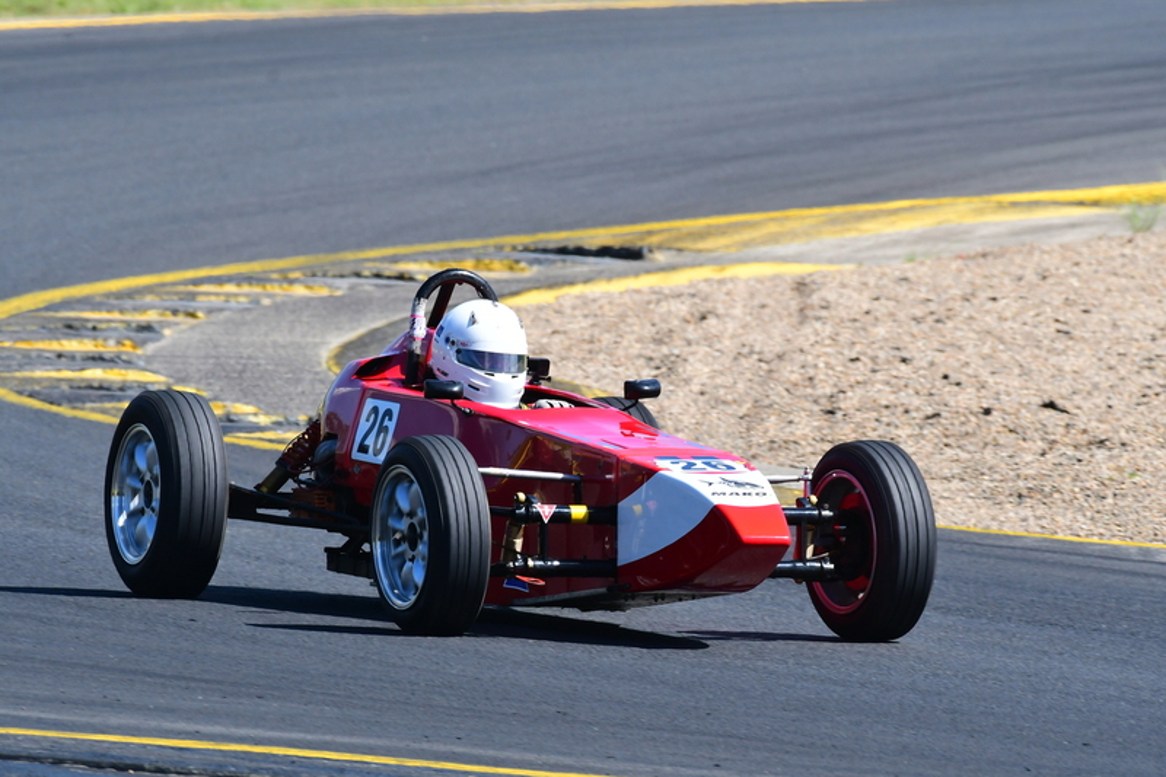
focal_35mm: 750
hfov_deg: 2.8
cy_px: 388
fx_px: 24285
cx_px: 583
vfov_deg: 1.8
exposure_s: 1/640
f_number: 10
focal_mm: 500
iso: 500
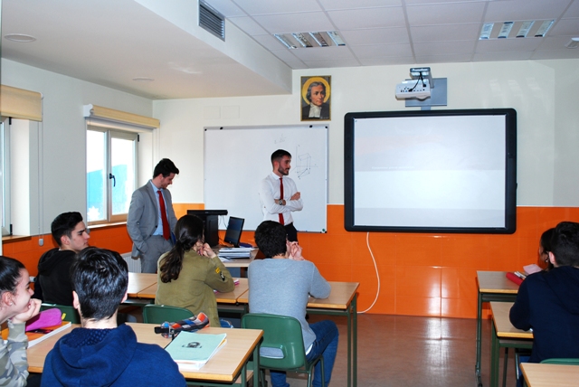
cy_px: 194
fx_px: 580
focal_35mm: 36
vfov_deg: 36.9
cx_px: 290
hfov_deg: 53.1
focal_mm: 24
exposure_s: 1/60
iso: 200
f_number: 5
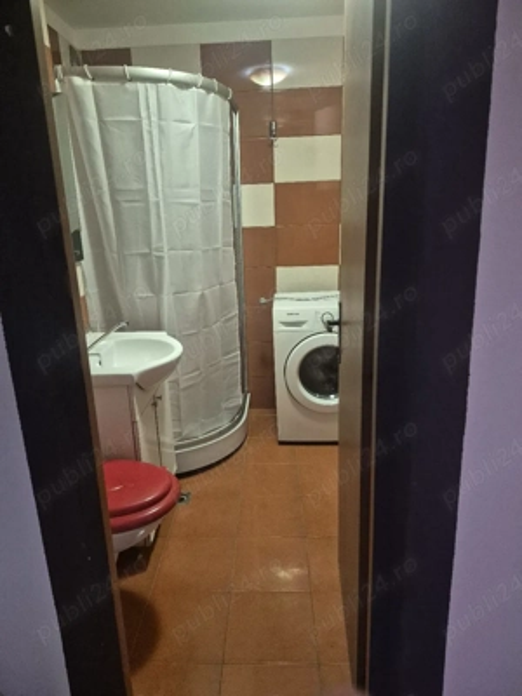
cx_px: 261
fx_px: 462
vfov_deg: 73.9
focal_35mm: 23
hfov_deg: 58.9
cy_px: 348
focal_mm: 5.4
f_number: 1.8
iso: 1600
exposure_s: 1/100
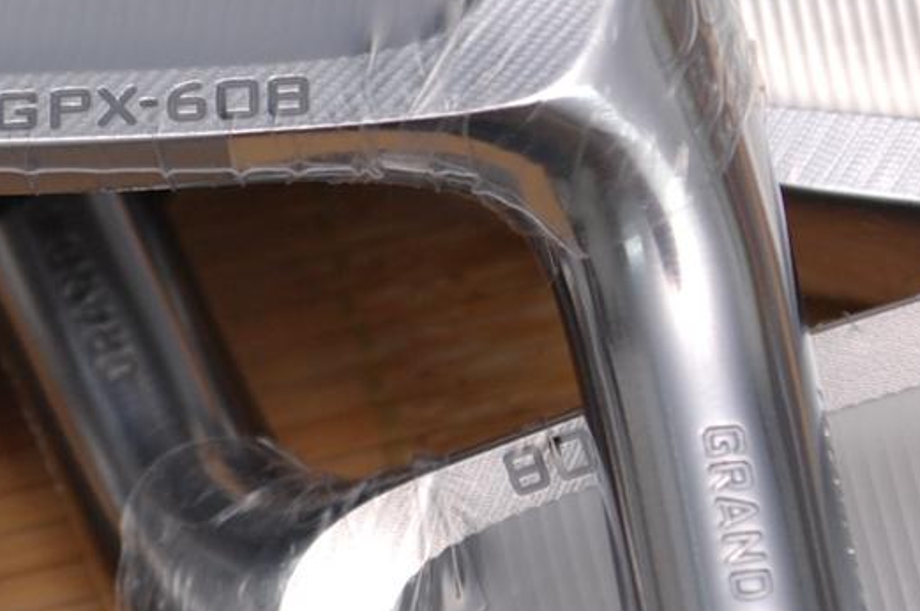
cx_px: -43
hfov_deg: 9.0
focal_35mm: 228
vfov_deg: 6.0
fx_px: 5829
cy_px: 153
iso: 400
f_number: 5.6
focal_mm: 55
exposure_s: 1/200
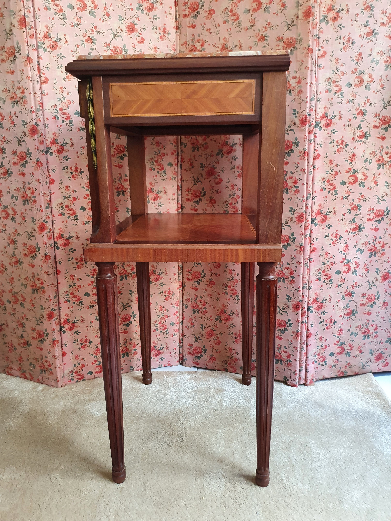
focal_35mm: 26
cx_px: 196
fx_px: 392
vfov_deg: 67.3
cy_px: 260
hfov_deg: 53.1
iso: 400
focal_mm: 4.32
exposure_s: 1/50
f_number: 1.5
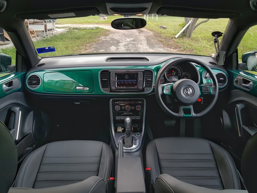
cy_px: 96
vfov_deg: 53.1
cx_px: 128
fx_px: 193
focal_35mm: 26
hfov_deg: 67.3
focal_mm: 4.3
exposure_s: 1/107
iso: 40
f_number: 1.7
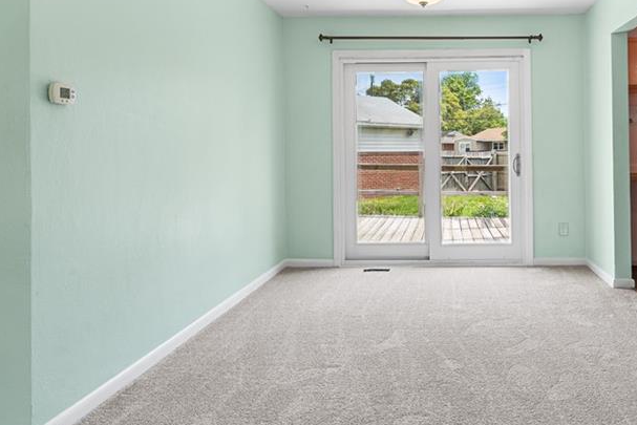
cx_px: 434
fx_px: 478
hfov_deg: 65.2
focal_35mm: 27
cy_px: 144
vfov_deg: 47.2
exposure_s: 1/20
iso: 800
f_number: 9
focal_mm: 16
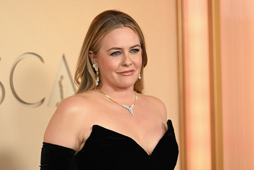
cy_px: 85
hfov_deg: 11.7
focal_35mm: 175
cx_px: 127
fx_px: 1237
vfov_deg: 7.9
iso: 1000
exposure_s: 1/400
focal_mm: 175
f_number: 3.5
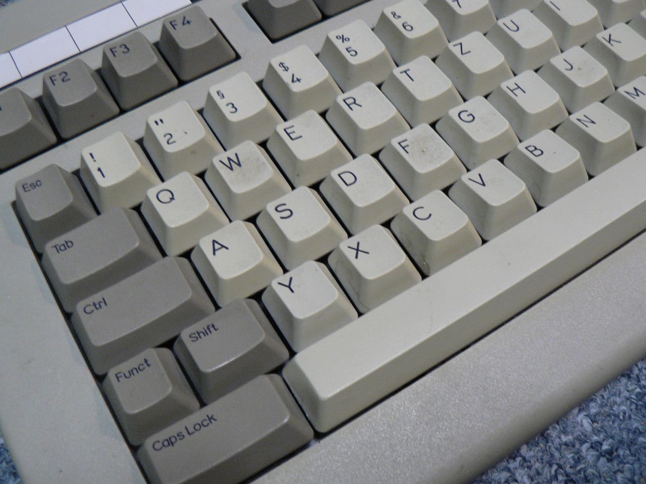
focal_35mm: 36
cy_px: 242
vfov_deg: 39.7
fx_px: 672
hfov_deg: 51.4
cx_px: 323
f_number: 2.8
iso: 200
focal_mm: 6
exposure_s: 1/10
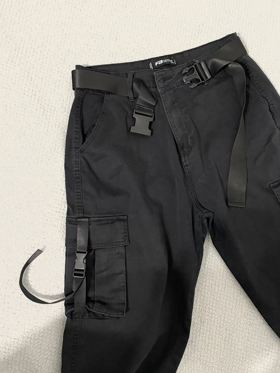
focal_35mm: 26
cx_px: 140
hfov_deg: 53.1
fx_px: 280
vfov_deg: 67.3
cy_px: 186
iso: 800
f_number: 1.6
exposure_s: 1/30
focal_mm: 4.2
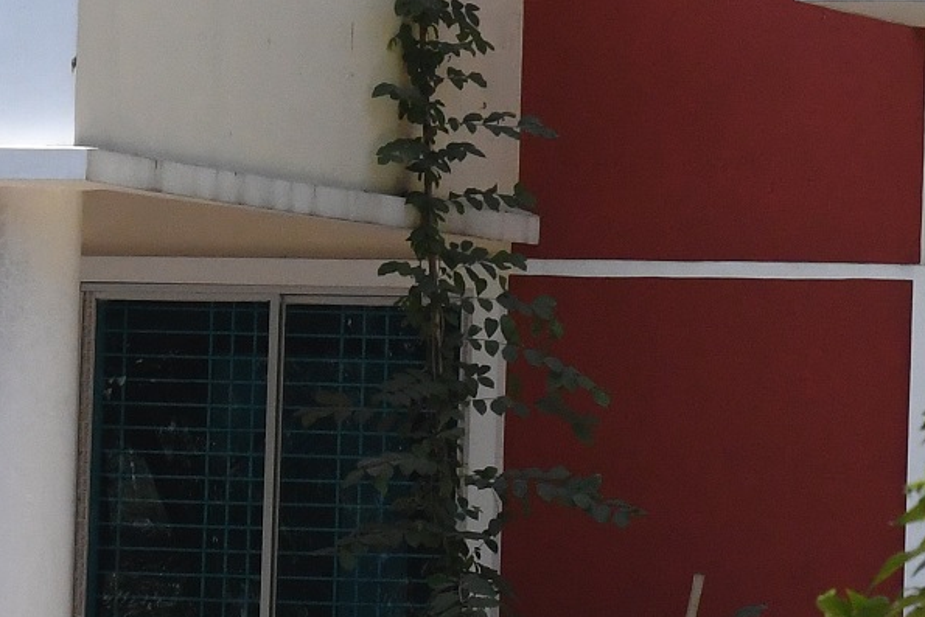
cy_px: -75
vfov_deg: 3.9
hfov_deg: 5.9
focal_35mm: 351
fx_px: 9020
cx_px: 780
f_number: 6.7
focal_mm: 50
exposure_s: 1/2000
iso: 1600
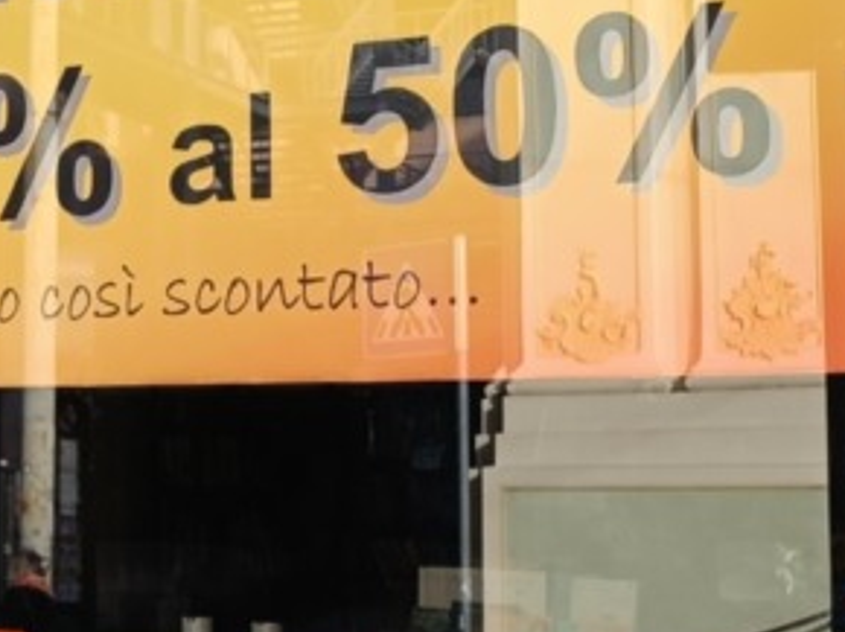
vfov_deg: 13.9
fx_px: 2585
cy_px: 151
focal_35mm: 106
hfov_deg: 17.0
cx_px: -370
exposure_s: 1/106
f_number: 1.65
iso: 50
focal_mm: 6.14
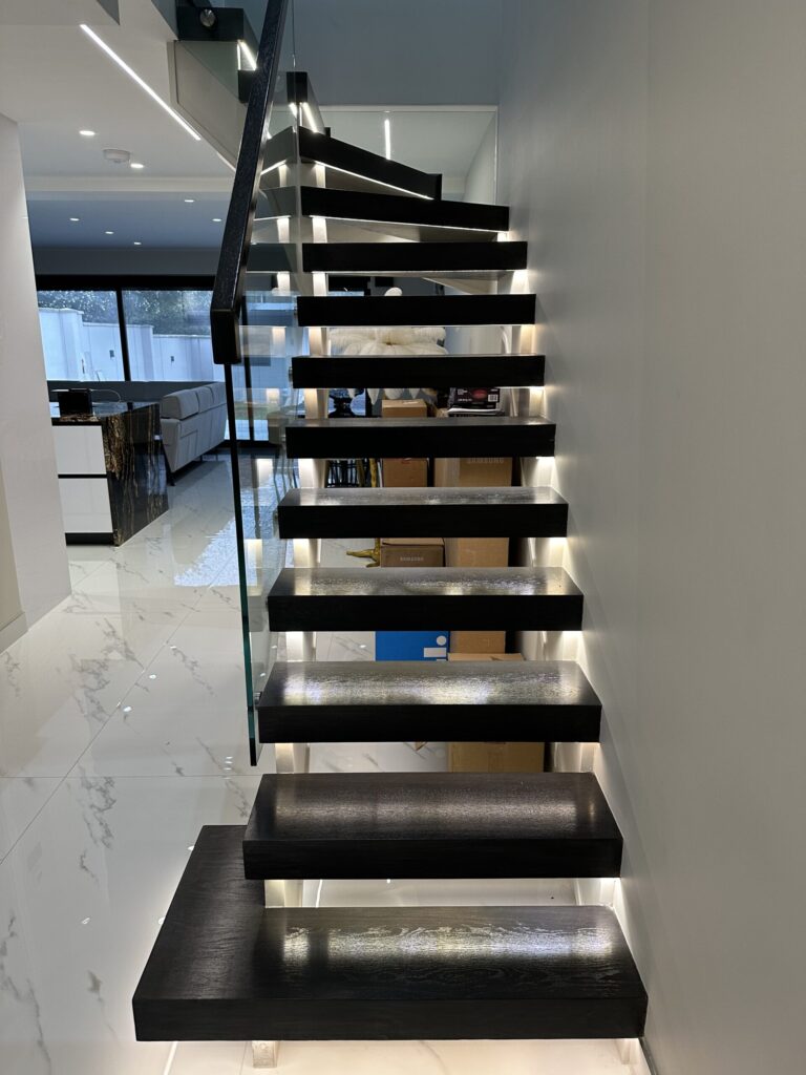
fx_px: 745
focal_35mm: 24
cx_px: 403
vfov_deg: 71.6
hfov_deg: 56.8
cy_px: 538
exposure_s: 1/100
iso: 160
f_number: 1.78
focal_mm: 6.86
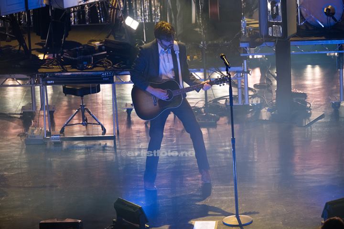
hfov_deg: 10.3
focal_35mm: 200
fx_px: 1911
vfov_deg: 6.9
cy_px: 114
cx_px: 172
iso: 1600
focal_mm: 200
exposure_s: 1/800
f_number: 4
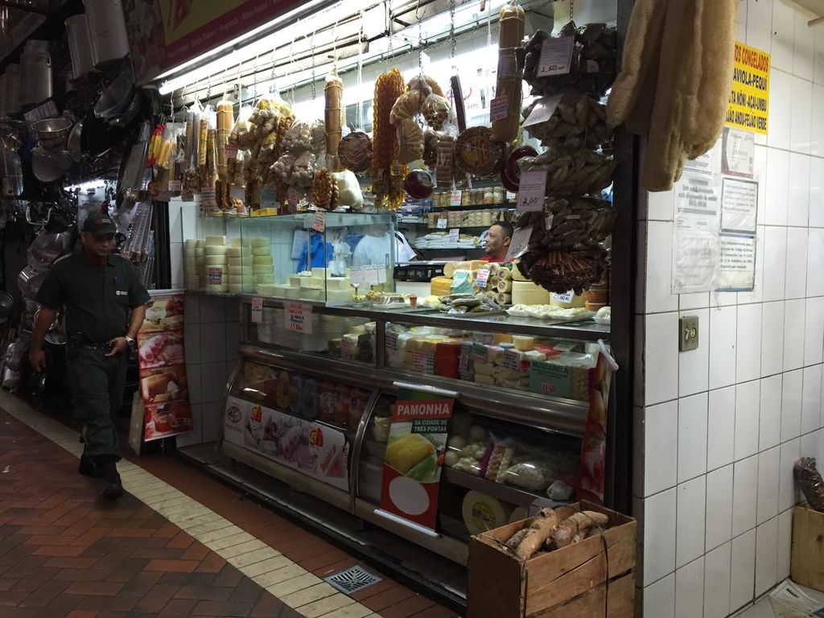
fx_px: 690
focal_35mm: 29
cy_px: 309
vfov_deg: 48.2
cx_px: 412
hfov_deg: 61.7
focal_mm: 4.15
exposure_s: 1/30
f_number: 2.2
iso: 50
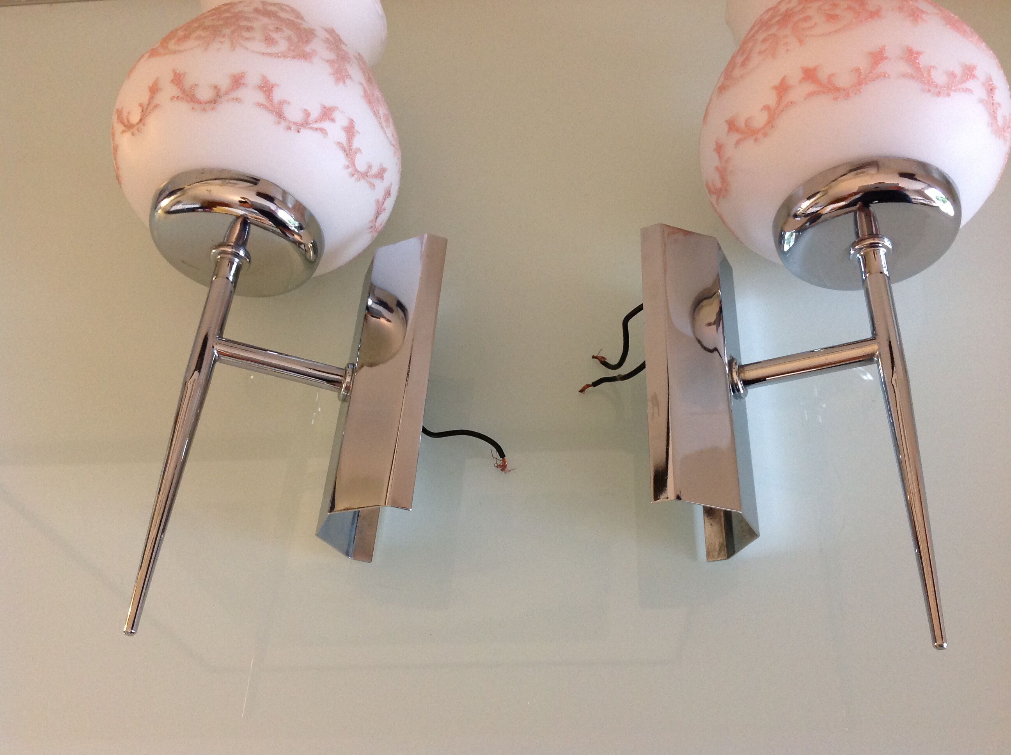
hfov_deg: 52.7
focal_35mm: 35
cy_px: 378
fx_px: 1021
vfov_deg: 40.6
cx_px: 506
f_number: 2.4
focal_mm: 4.28
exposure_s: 1/17
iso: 160
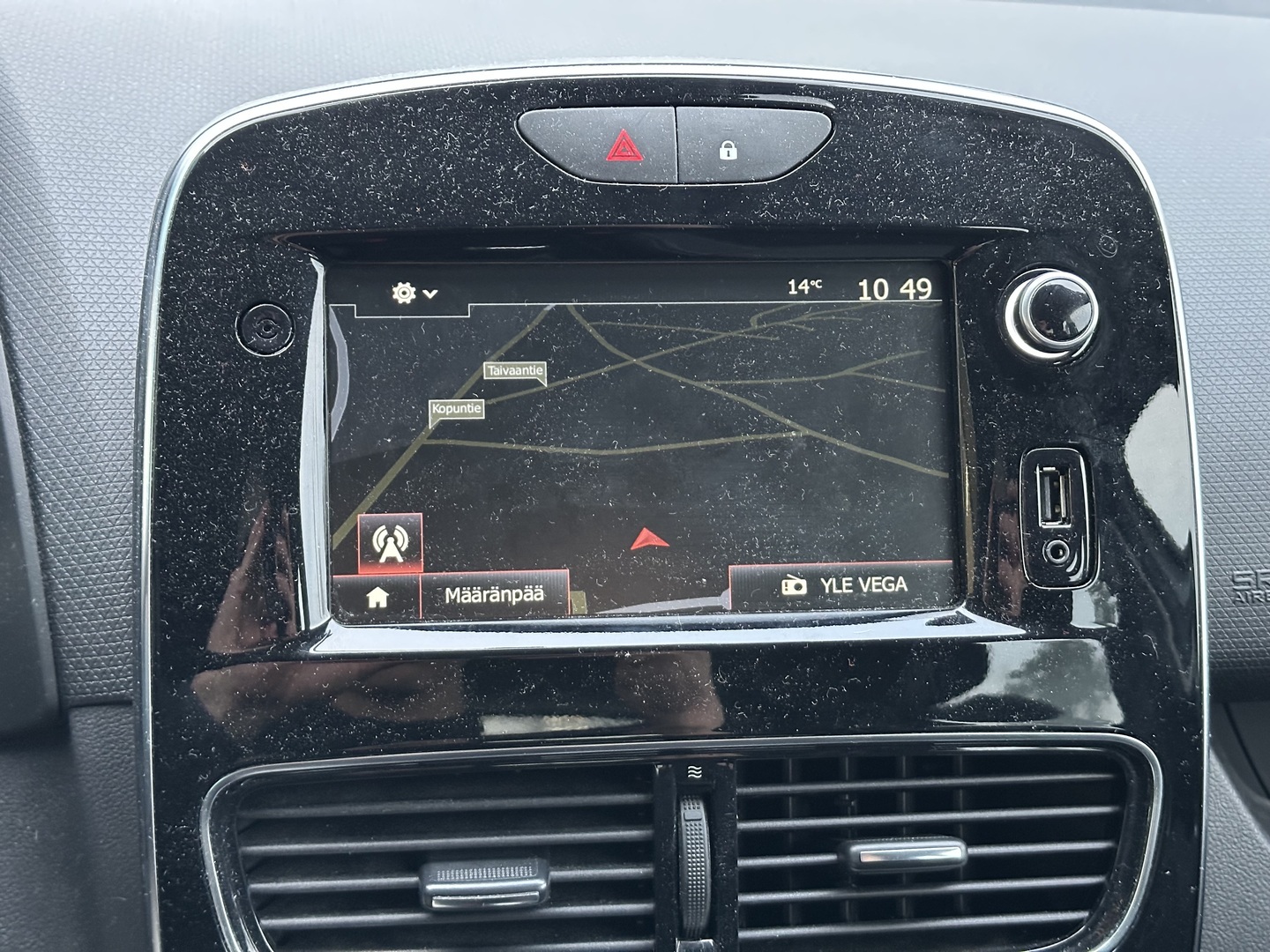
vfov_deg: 30.3
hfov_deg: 39.7
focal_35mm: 48
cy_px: 476
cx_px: 635
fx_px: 1761
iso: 640
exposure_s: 1/30
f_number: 1.78
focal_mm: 6.86
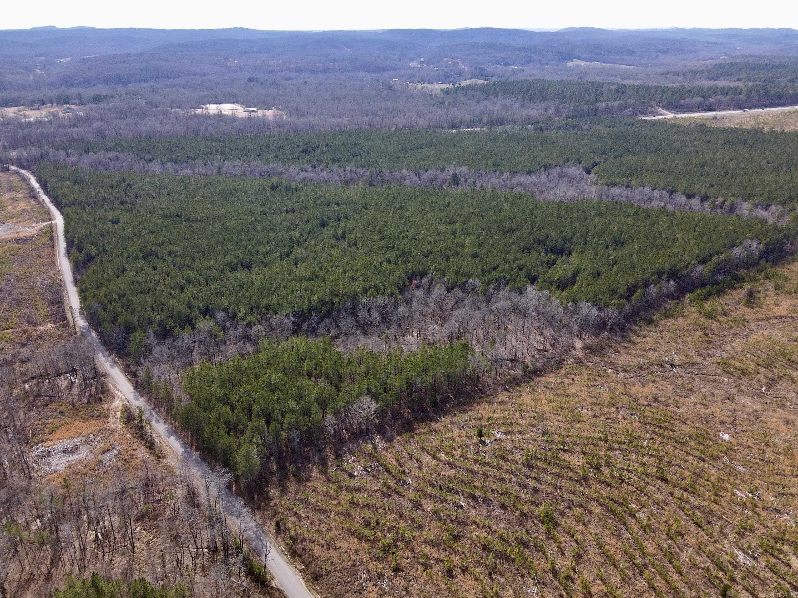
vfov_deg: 56.8
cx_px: 399
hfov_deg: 71.6
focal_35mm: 24
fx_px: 553
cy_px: 299
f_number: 2.8
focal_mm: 4.5
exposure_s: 1/15
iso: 290
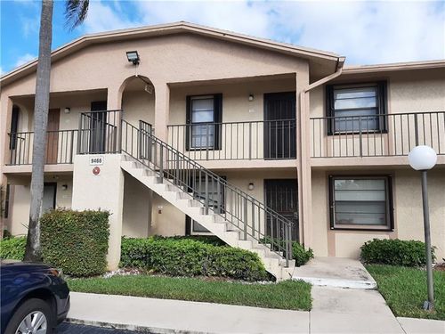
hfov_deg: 67.3
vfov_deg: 53.1
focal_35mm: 26
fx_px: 334
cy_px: 167
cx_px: 222
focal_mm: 3.93
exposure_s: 1/1767
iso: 40
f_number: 1.7
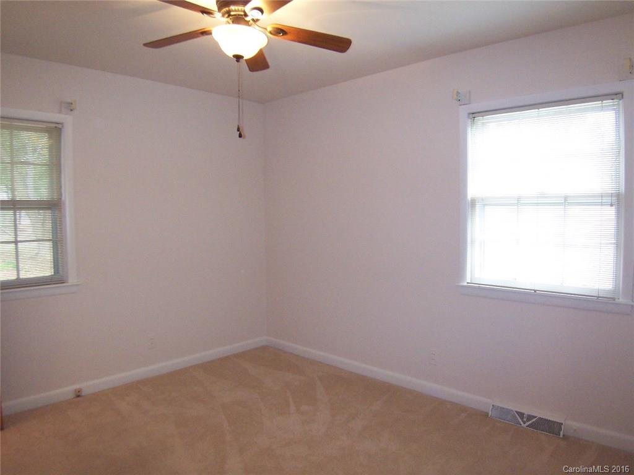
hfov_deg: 73.9
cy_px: 238
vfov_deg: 58.9
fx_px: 421
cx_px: 317
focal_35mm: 23
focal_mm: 3.8
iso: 200
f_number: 2.8
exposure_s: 1/30
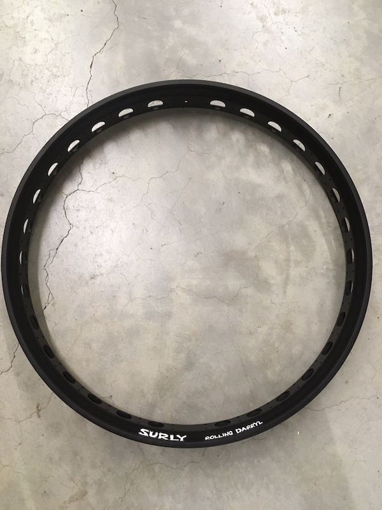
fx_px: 427
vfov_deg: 61.7
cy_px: 255
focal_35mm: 29
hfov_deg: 48.2
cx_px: 191
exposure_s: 1/30
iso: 125
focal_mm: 4.15
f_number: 2.2
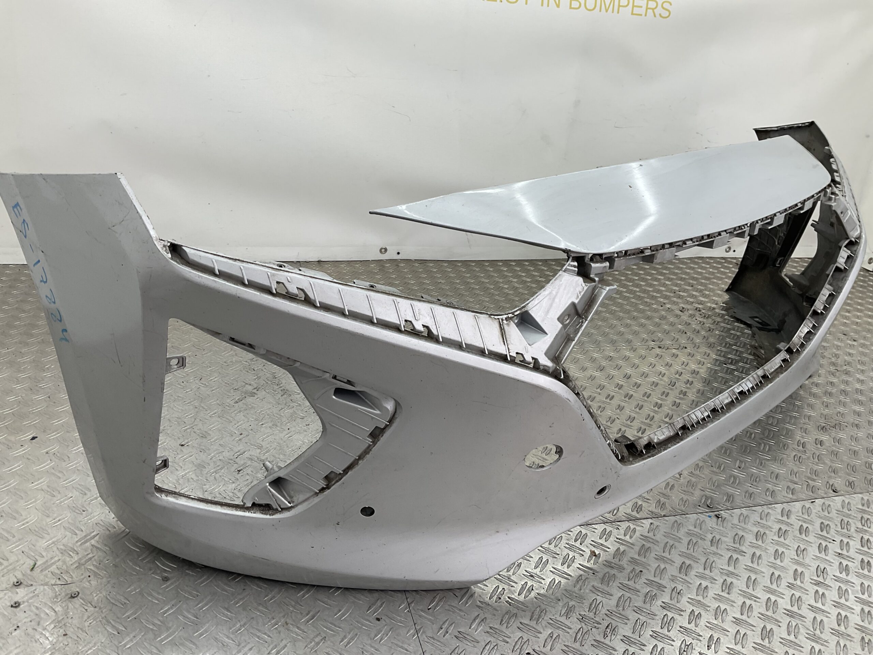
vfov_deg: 48.2
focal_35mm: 29
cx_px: 436
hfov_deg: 61.7
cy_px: 328
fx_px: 731
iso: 20
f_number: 1.8
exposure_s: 1/120
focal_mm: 3
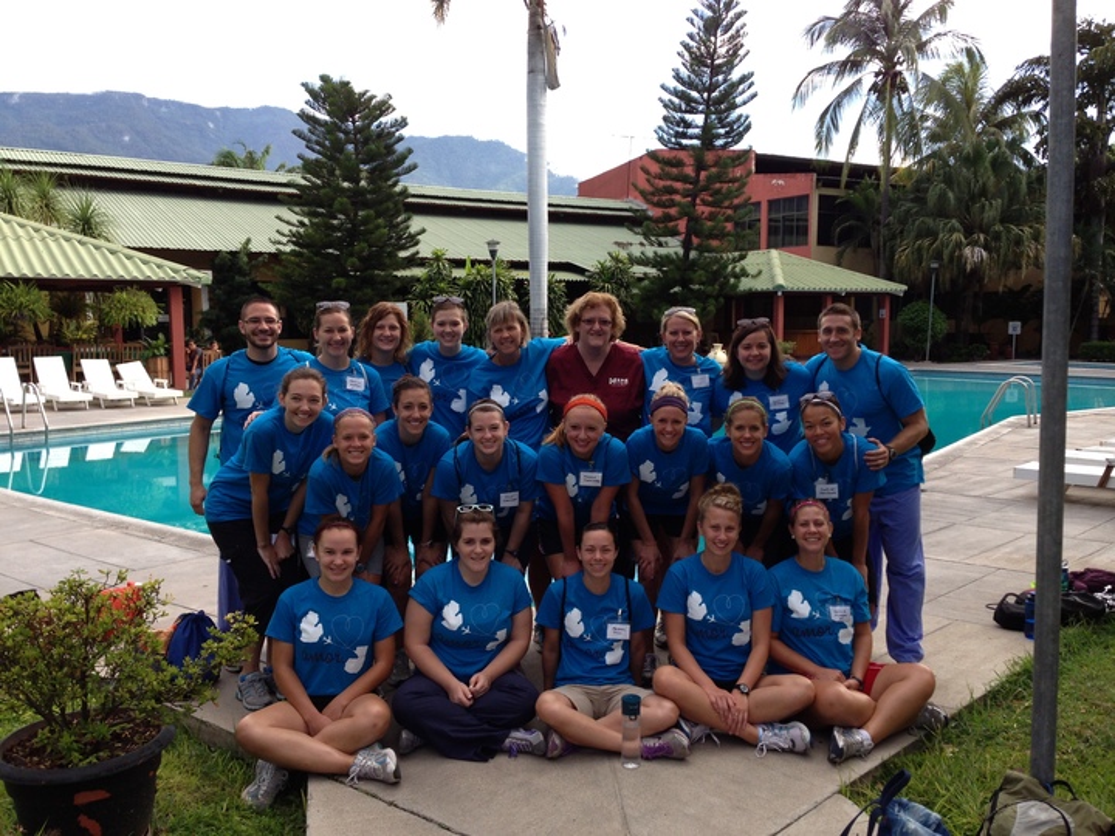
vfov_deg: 42.9
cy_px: 418
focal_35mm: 33
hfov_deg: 55.4
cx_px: 558
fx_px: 1063
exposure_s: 1/430
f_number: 2.4
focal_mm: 4.13
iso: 64
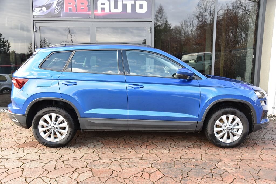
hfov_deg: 60.3
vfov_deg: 42.4
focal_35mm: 31
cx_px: 138
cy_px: 92
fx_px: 238
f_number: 5
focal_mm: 31
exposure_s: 1/100
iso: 500
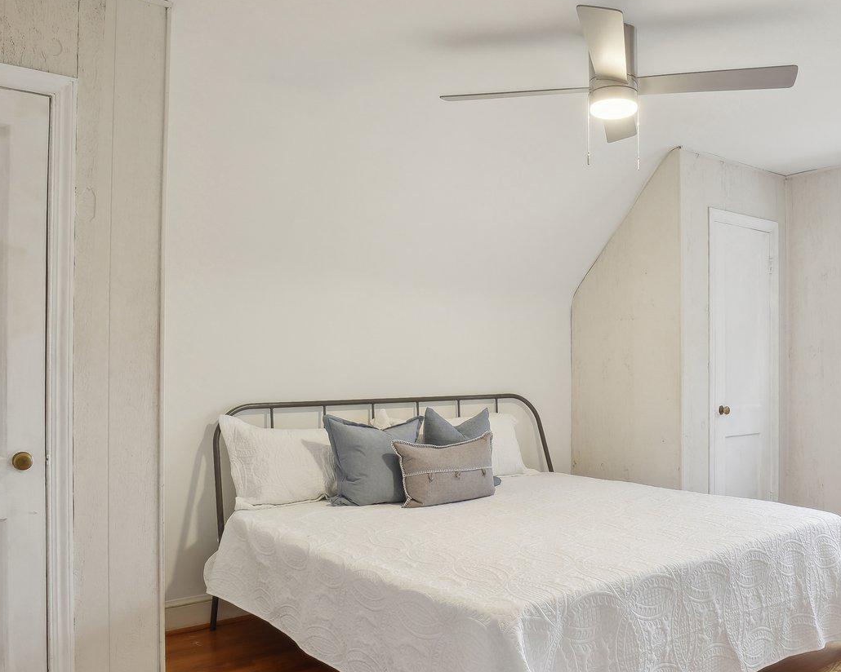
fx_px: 697
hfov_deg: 61.5
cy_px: 381
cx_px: 517
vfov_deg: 51.4
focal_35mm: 28
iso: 100
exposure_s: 1/3.33
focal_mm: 10
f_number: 7.1
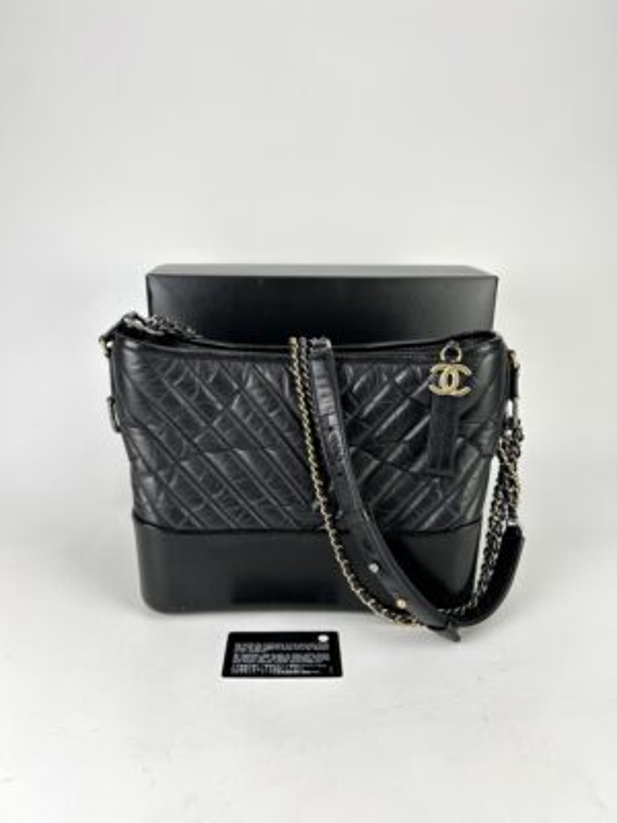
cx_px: 308
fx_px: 618
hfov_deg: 53.1
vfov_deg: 67.3
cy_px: 412
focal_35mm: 26
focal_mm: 5.7
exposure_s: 1/112
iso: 32
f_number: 1.5
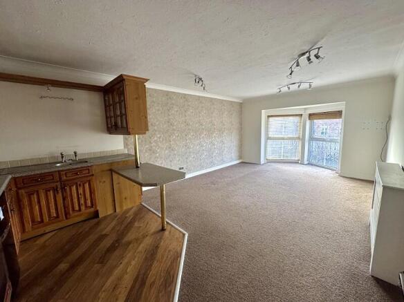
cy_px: 151
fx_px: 163
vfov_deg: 85.6
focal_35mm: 14
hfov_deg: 102.1
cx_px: 202
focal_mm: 2.22
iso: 250
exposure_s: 1/99
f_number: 2.2
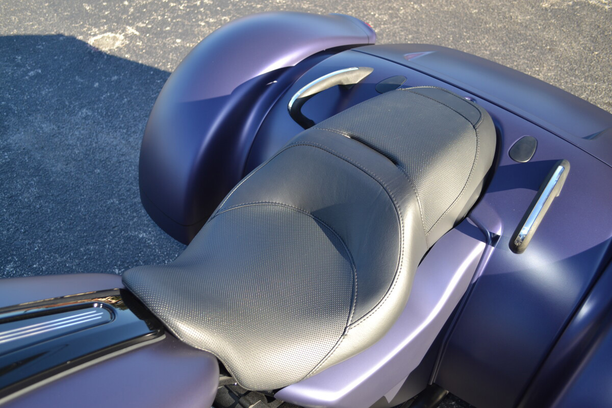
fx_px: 561
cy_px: 204
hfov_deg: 57.2
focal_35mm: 33
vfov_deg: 40.0
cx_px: 306
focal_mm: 22
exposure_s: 1/160
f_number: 4
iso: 100
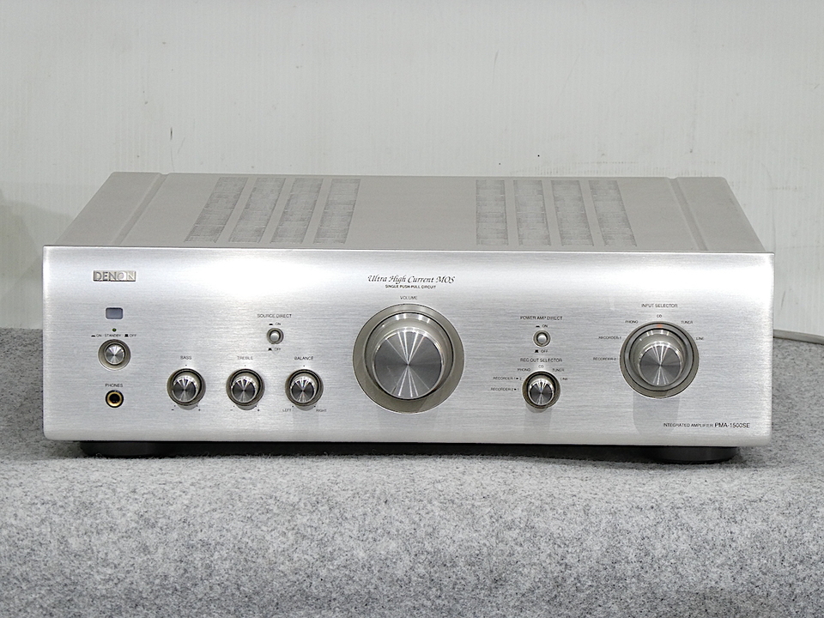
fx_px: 3404
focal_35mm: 143
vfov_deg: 10.4
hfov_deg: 13.8
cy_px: 309
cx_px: 412
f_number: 5.4
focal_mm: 25.6
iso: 200
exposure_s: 1/10
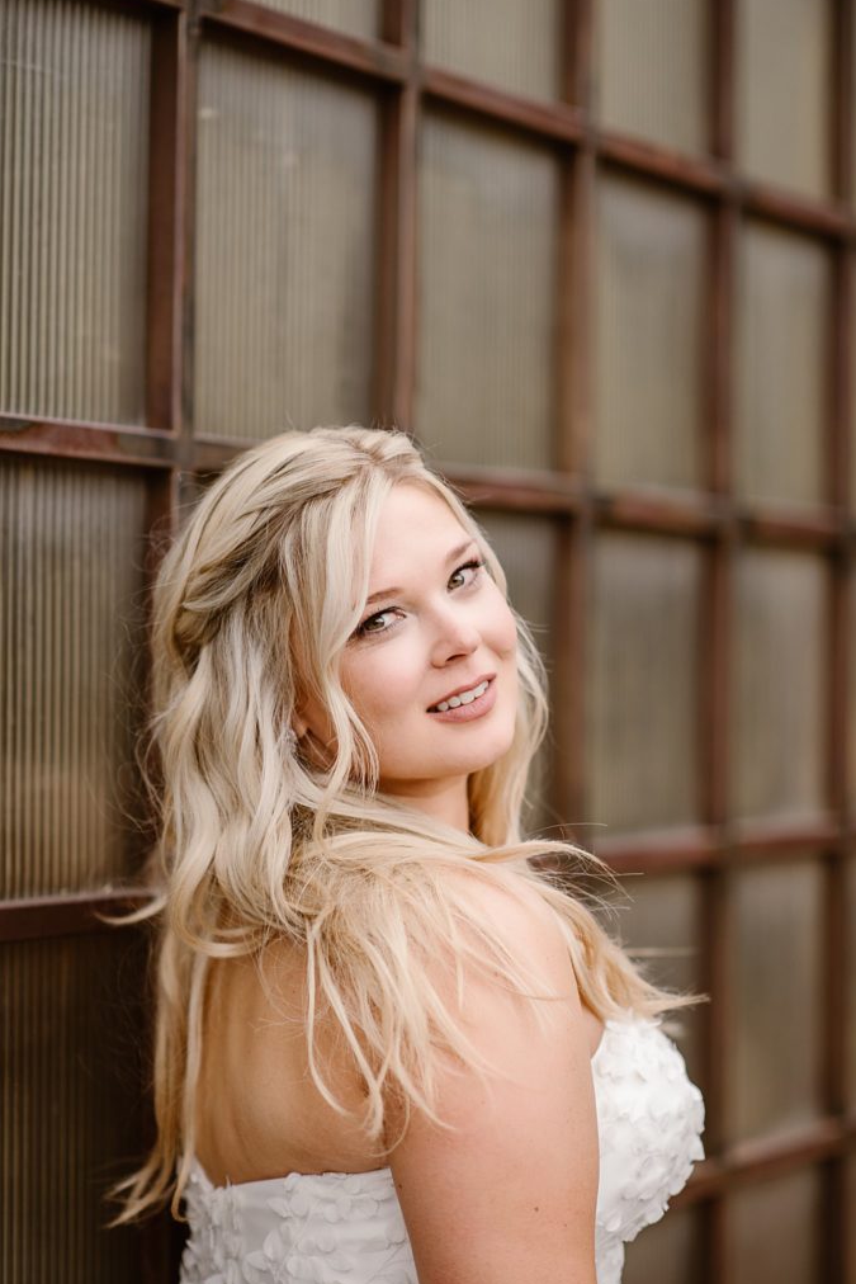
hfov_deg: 15.9
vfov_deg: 23.6
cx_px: 431
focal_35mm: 86
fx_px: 3066
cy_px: 641
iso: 250
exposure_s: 1/1000
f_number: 2
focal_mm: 85
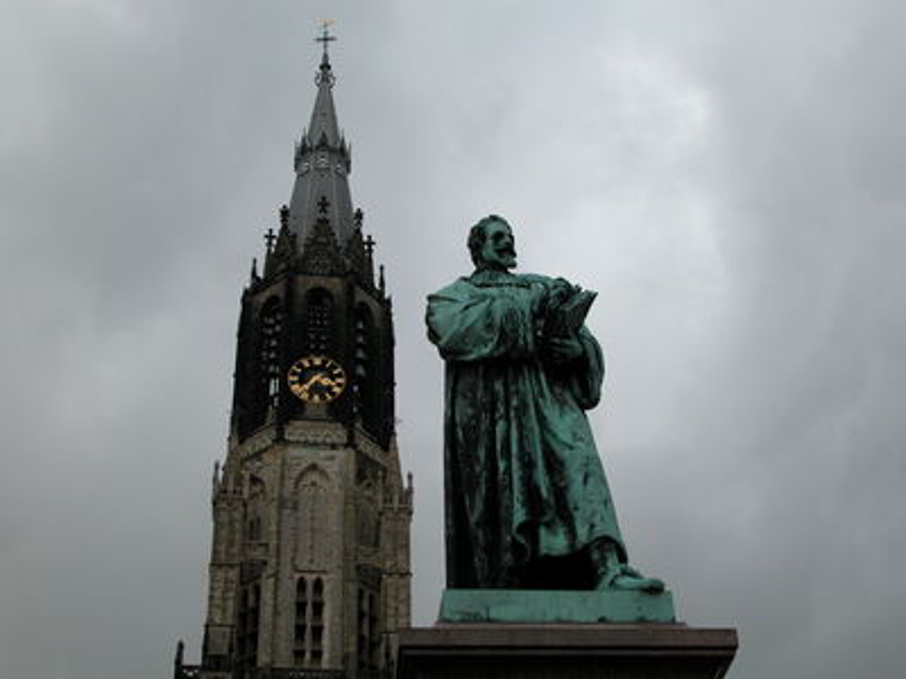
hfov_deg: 36.2
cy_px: 340
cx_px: 453
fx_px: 1387
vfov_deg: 27.5
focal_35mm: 53
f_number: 4.9
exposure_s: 1/258
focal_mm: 13.7
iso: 100
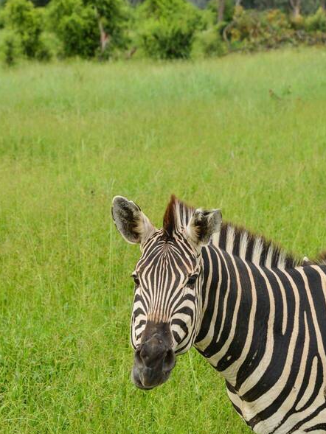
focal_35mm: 137
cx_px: 173
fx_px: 1720
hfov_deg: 10.8
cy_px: 298
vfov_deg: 14.4
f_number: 8
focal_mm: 80
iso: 250
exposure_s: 1/125
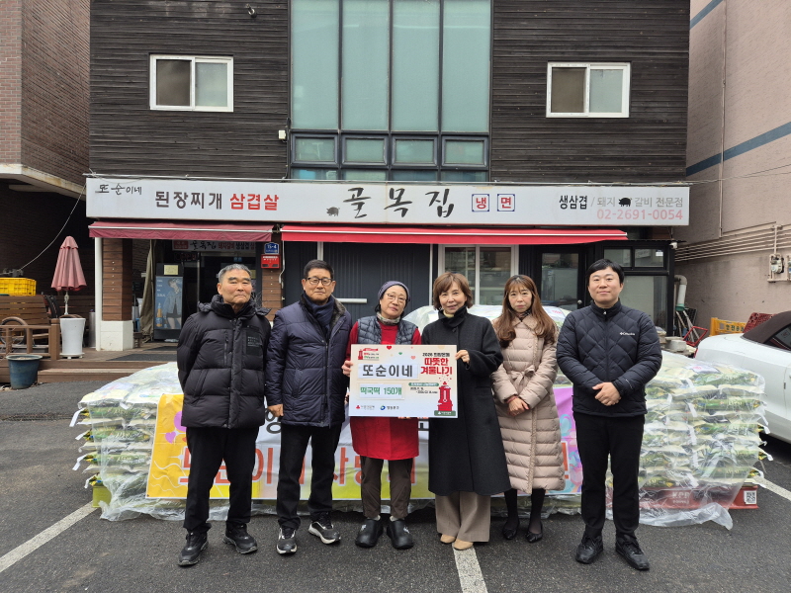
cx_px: 396
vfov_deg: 58.9
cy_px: 296
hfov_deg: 73.9
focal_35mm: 23
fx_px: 526
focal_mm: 5.4
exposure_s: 1/180
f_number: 1.8
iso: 40
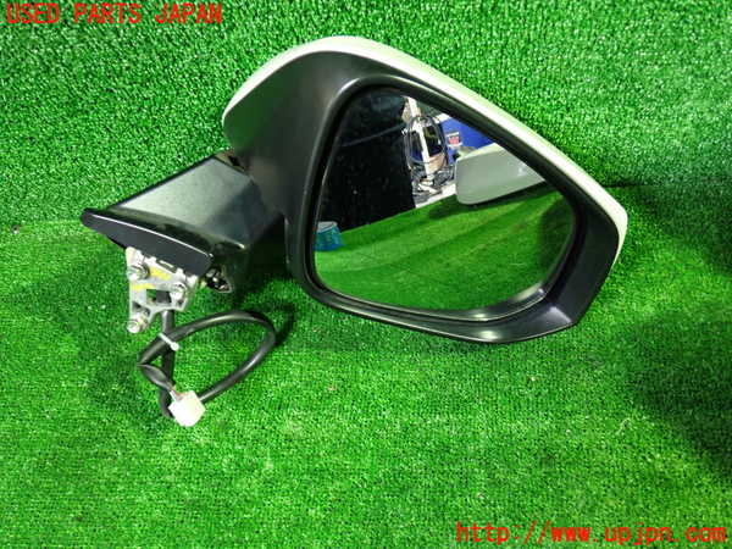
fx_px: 634
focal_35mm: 30
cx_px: 366
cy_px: 274
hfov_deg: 60.0
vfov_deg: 46.8
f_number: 2.3
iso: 800
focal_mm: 5.4
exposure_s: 1/25
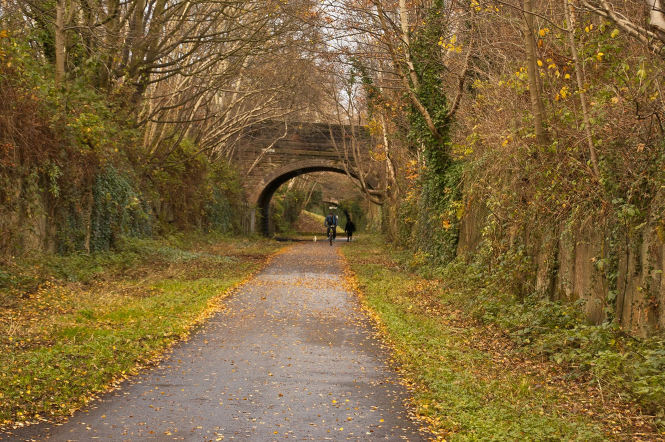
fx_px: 1661
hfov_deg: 22.6
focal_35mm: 90
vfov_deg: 15.2
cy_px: 221
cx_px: 332
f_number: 5
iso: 400
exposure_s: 1/60
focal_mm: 60
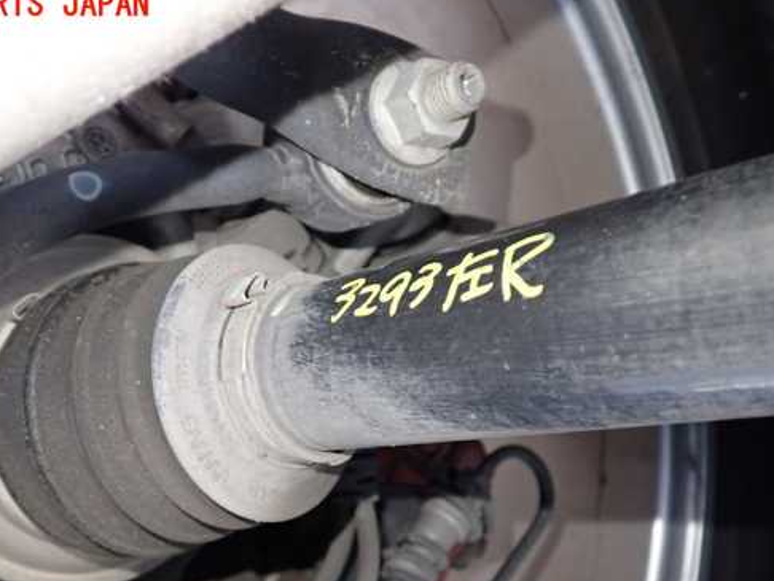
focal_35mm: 37
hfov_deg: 50.0
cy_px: 344
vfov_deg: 38.6
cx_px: 338
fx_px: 828
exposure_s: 1/30
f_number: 2.3
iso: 640
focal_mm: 5.4
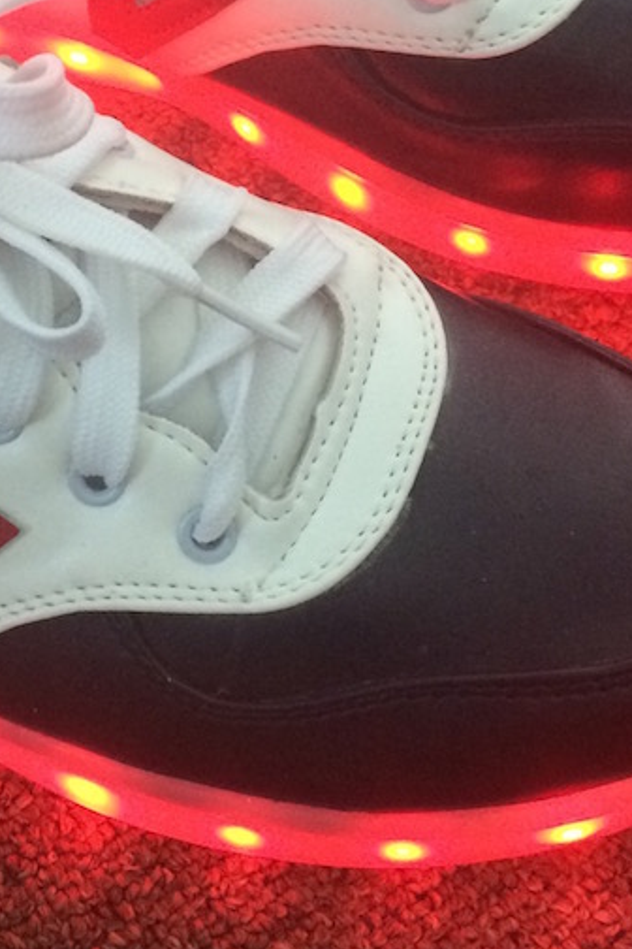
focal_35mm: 75
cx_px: 126
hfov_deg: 18.0
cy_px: 289
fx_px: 1975
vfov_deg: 26.8
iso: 250
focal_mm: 4.15
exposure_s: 1/30
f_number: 2.2
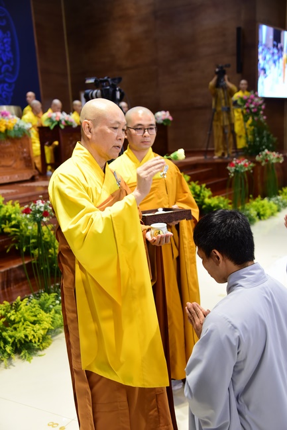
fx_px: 526
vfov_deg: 44.5
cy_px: 215
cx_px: 144
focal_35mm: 44
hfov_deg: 30.5
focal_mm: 44
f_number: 4
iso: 1600
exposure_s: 1/125
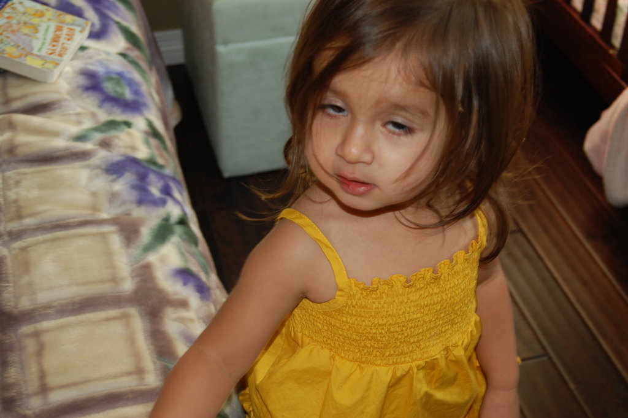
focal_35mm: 57
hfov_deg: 35.1
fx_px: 994
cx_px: 314
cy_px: 209
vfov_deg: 23.7
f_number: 4.8
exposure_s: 1/60
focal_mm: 38
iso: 400
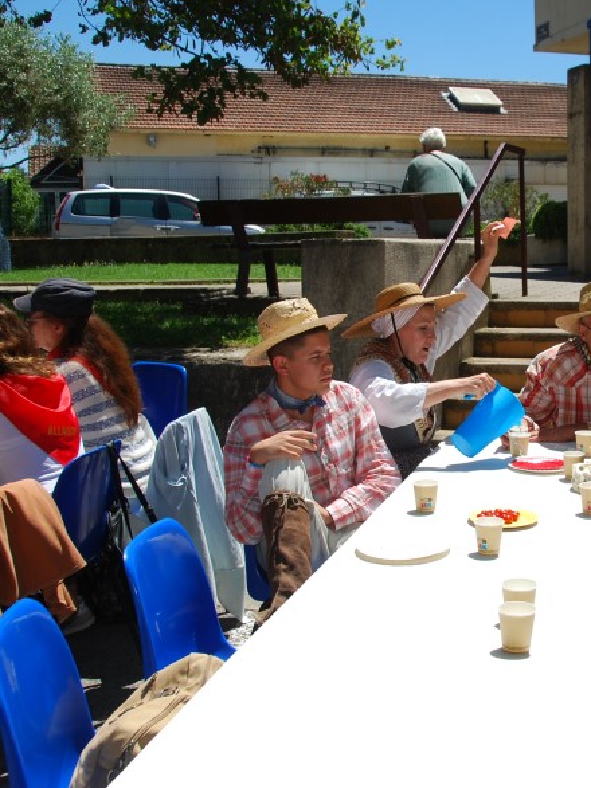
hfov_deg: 32.0
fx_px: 1002
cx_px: 467
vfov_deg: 43.0
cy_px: 391
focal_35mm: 44
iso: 100
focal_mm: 20
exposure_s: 1/200
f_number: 9
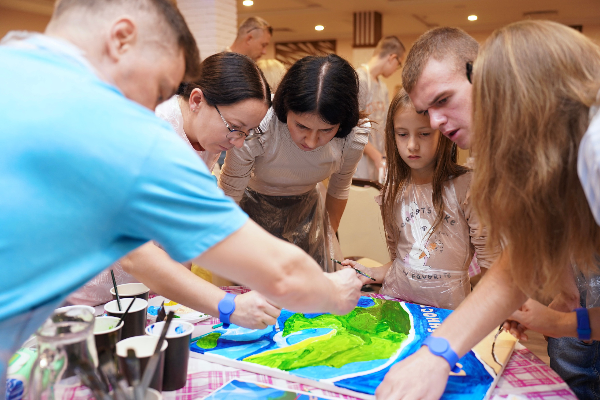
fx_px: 583
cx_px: 300
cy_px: 200
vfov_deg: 37.9
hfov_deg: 54.4
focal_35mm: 35
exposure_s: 1/60
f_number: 2.8
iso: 500
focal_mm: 35
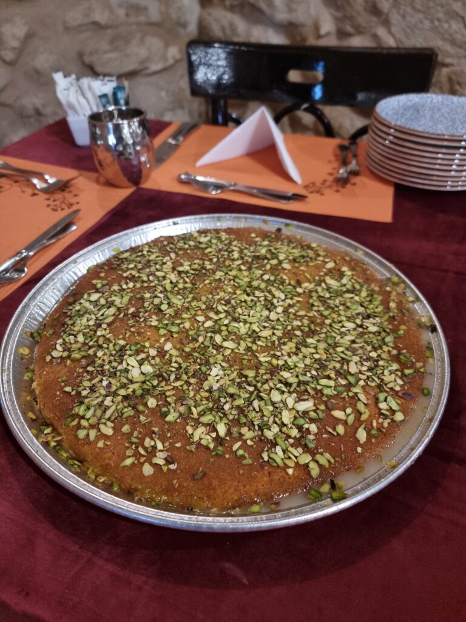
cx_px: 233
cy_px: 311
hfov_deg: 56.8
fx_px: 431
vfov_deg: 71.6
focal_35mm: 24
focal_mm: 6.7
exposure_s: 1/25
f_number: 1.8
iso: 500
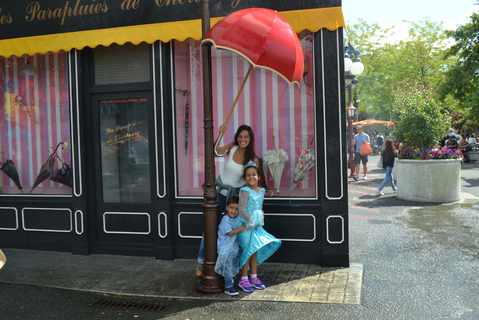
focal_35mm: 36
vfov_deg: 36.9
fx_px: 479
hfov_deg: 53.1
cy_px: 160
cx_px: 240
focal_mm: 24
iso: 100
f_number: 6.3
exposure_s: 1/160
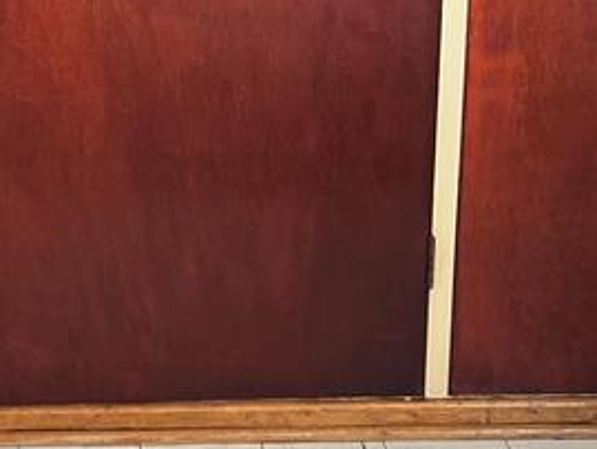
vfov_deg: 18.3
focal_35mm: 77
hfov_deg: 24.6
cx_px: 69
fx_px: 1329
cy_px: -66
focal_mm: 5.1
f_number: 1.6
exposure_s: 1/60
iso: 250
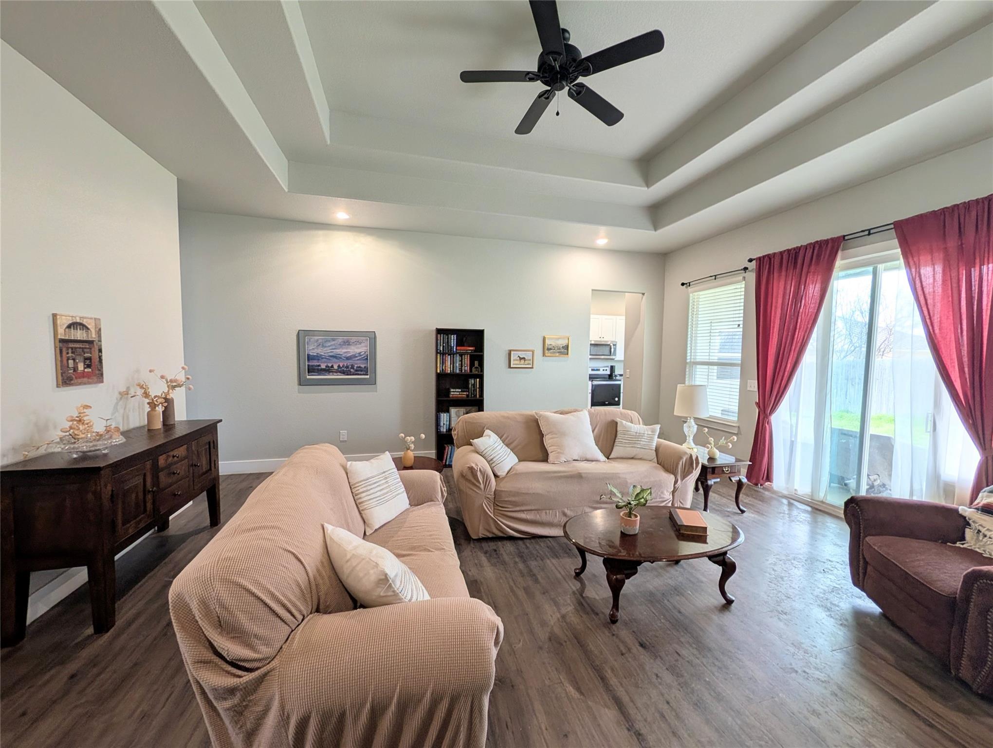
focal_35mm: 12
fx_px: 345
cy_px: 374
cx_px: 496
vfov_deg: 94.6
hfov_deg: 110.5
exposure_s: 1/120
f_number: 1.7
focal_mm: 2.02
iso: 74
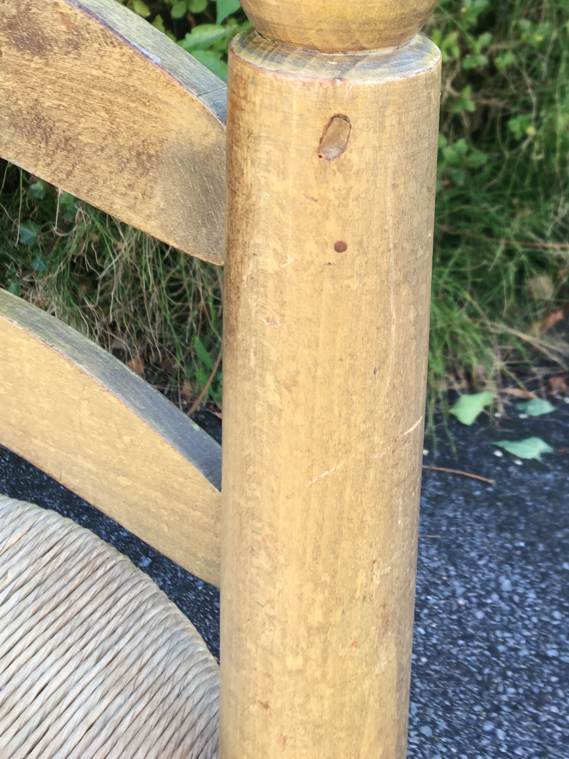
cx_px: 321
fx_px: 986
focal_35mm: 45
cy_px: 204
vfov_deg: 41.0
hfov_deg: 32.1
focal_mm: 4.15
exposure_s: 1/100
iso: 25
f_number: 2.2
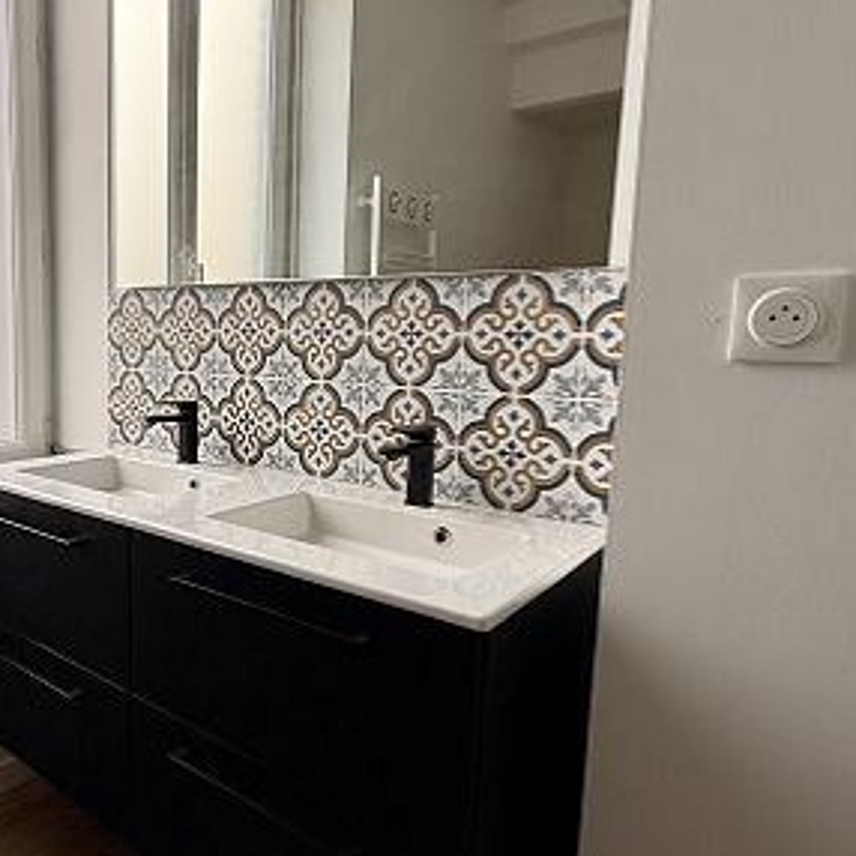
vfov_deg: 60.9
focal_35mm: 26
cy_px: 434
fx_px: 727
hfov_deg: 58.7
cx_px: 245
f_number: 2.2
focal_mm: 2.22
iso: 80
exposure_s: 1/99
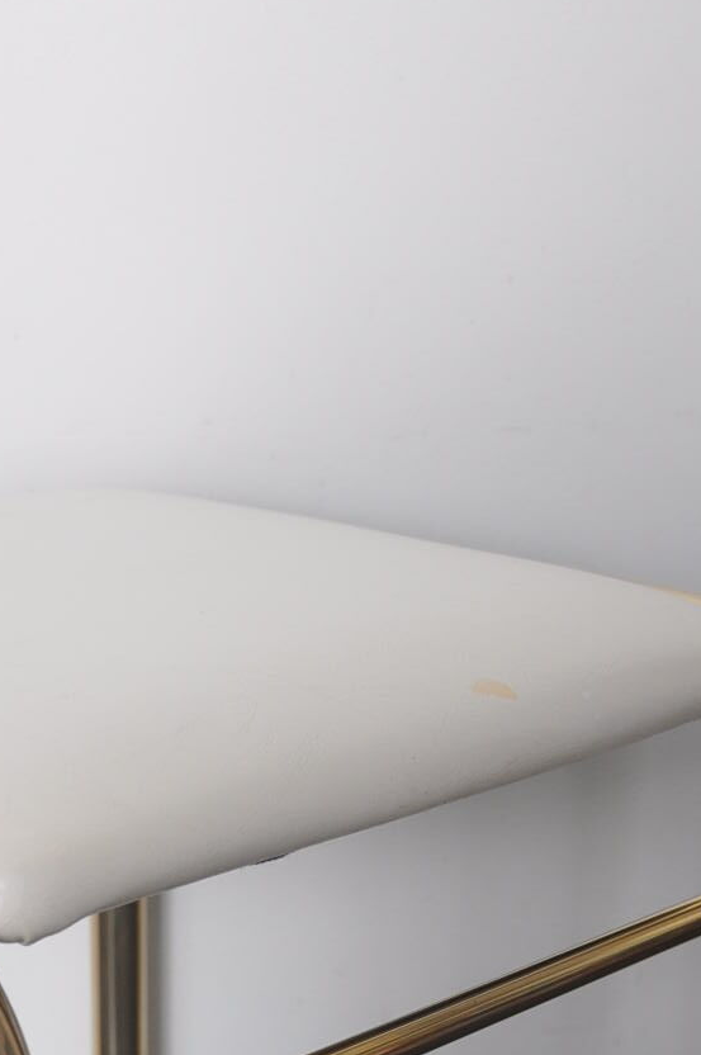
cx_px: 75
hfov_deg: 15.9
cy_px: 1139
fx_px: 2488
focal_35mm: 85
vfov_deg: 22.7
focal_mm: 22
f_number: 4.5
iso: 400
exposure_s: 1/80
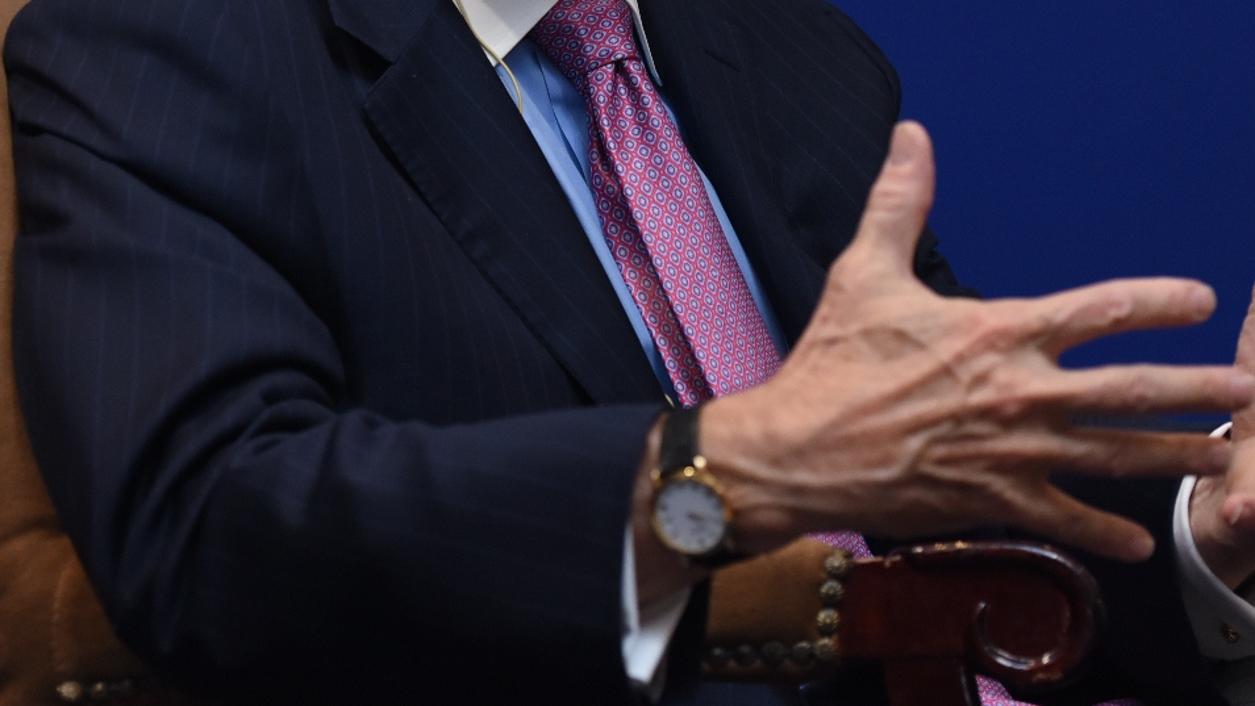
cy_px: -16
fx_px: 6723
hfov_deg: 10.7
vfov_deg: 6.0
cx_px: 445
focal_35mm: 202
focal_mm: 100
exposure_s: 1/125
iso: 1600
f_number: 3.5
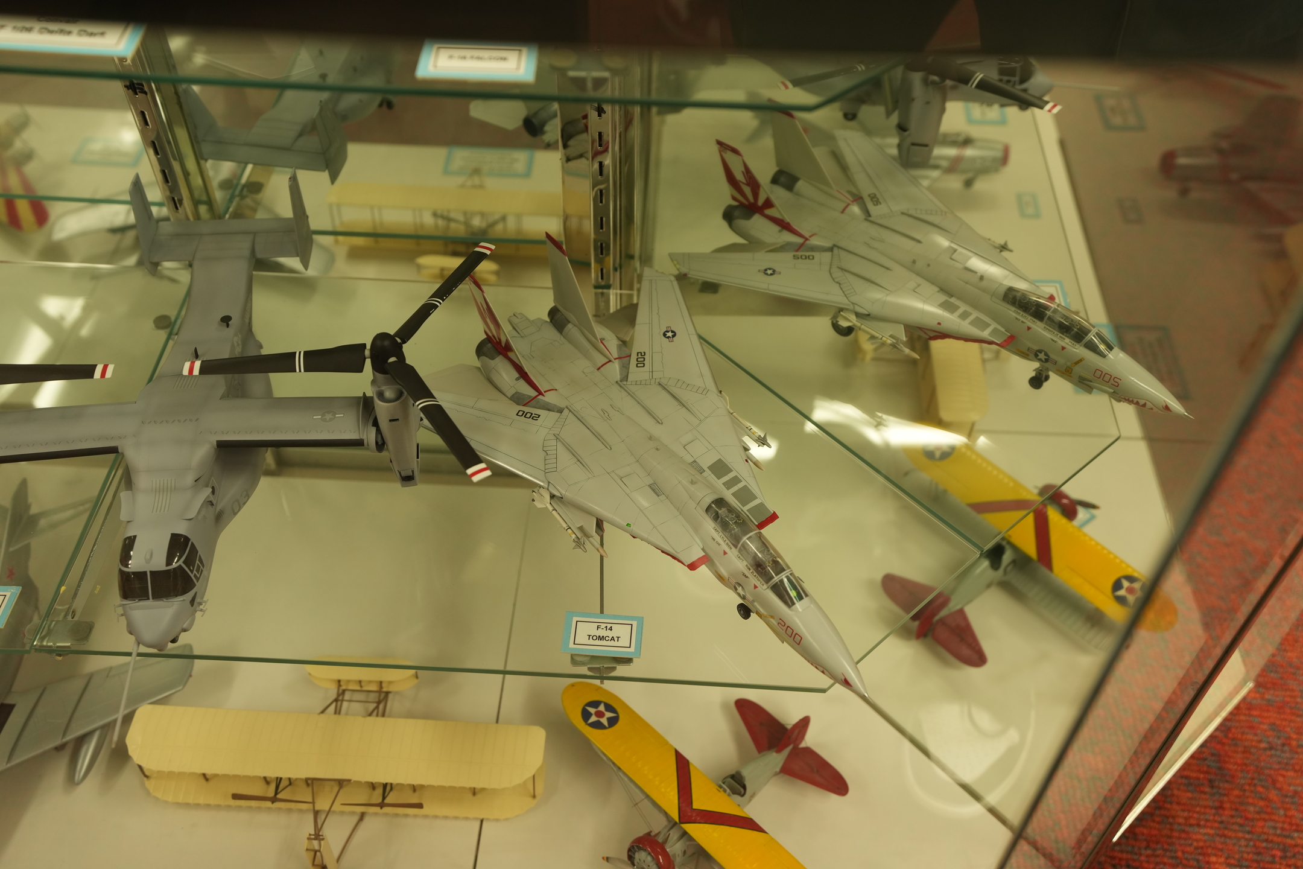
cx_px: 652
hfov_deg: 54.4
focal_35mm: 35
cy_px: 434
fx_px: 1267
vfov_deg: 37.9
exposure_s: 1/40
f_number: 4
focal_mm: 35
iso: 640
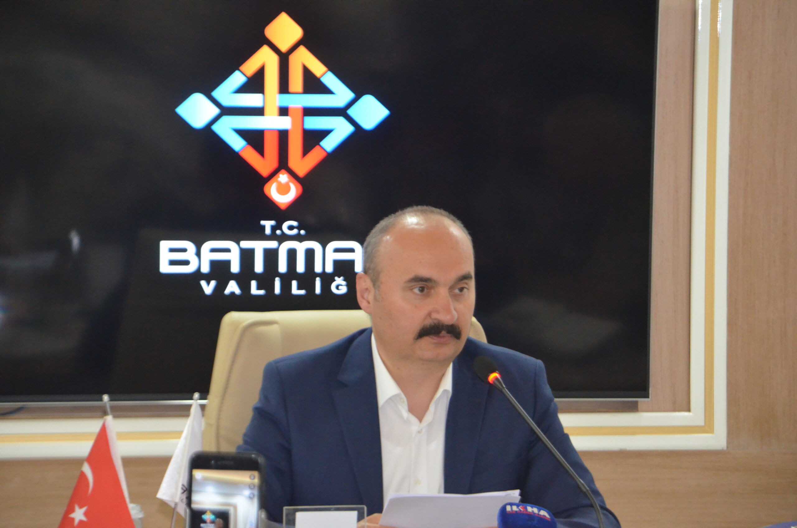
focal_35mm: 202
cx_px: 398
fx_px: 4474
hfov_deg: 10.2
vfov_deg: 6.8
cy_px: 264
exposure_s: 1/60
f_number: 7.1
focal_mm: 135
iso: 3200
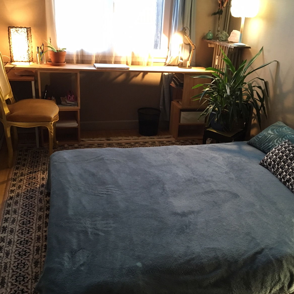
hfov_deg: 47.2
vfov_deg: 47.2
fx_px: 336
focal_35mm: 35
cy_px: 149
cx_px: 161
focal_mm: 4.15
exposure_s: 1/20
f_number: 2.2
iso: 200
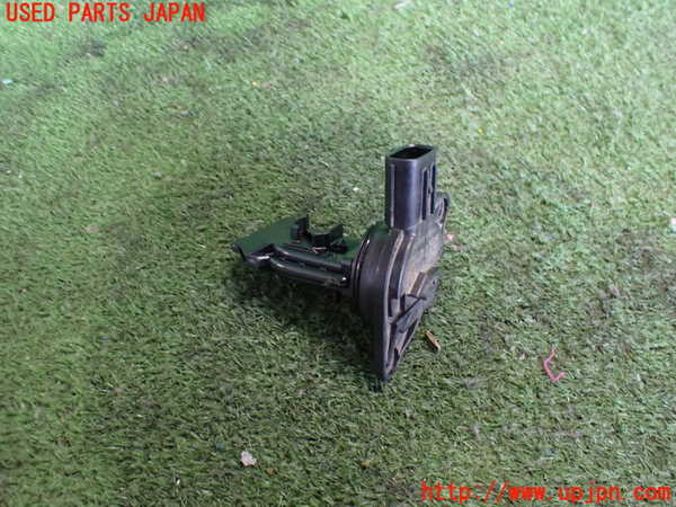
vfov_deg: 46.8
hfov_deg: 60.0
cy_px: 254
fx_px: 586
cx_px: 338
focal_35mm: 30
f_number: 2.3
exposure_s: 1/50
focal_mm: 5.4
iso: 800
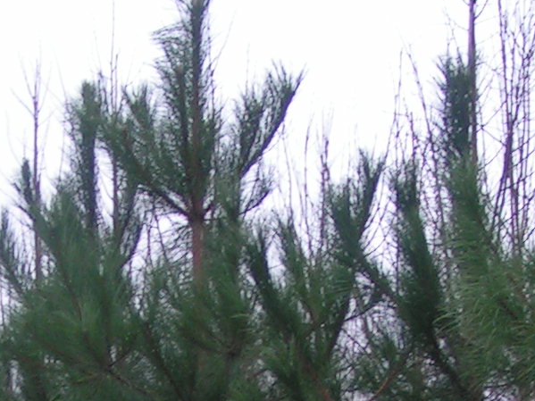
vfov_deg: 11.1
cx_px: 236
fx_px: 2009
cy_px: 551
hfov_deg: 15.2
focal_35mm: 130
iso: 50
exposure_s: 1/50
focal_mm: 5.8
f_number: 2.8
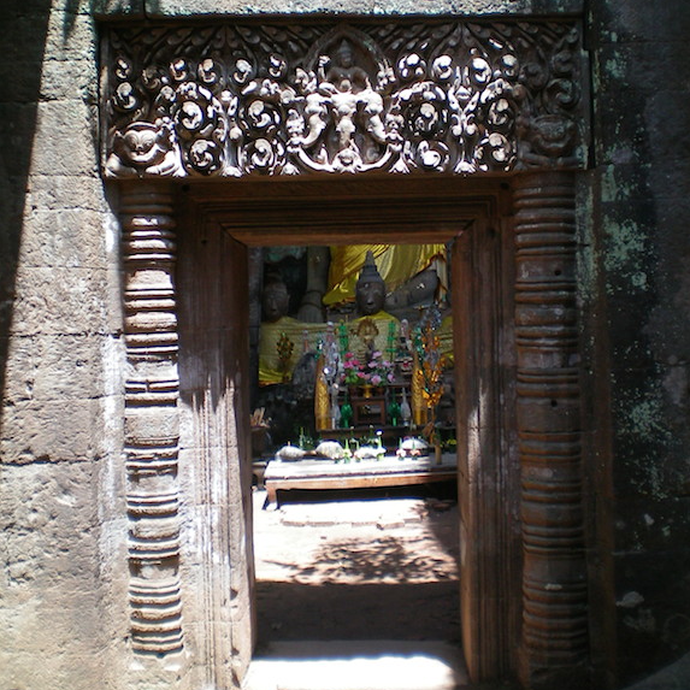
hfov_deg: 37.6
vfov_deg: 37.5
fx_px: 1015
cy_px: 291
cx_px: 346
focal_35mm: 45
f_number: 3.1
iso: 64
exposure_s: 1/125
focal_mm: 6.3
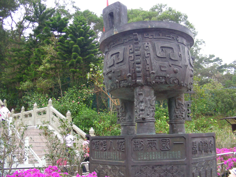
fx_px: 259
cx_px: 118
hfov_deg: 49.0
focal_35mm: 38
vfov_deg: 37.7
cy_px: 88
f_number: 3.5
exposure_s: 1/30
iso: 113
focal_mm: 6.3
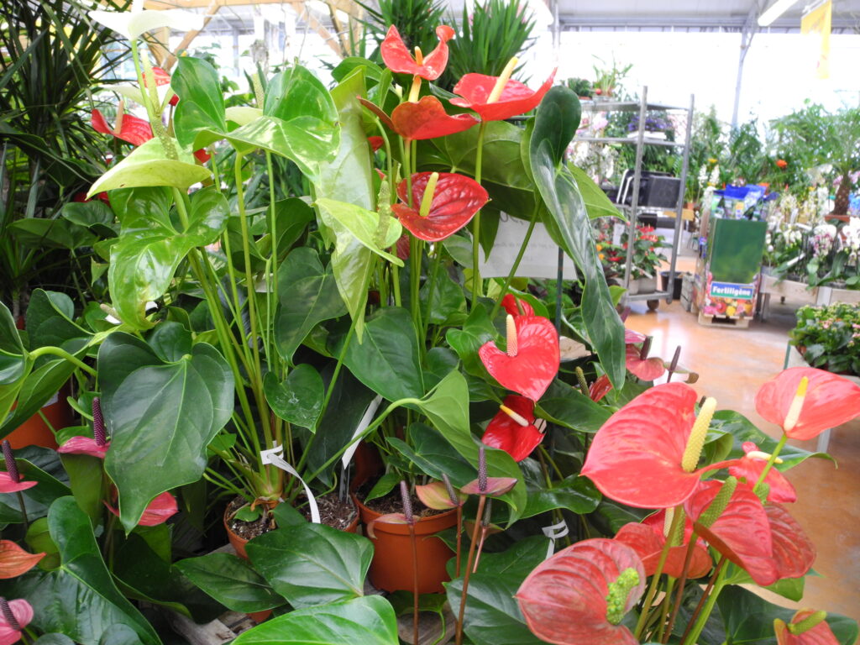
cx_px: 430
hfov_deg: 63.4
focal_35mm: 28
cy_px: 322
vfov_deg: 49.7
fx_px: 696
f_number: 2.8
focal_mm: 6
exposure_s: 1/30
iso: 206
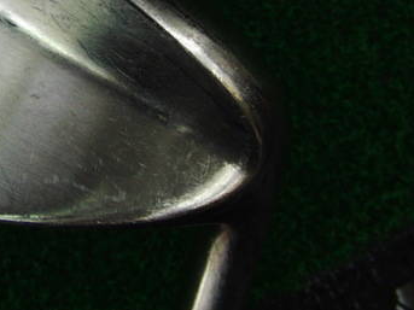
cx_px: 30
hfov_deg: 27.0
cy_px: 39
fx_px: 825
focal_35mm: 69
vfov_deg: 20.9
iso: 200
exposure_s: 1/80
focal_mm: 6.42
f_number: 3.6
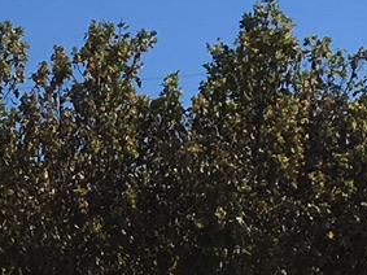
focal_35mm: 210
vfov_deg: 6.2
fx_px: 2225
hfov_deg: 9.3
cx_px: -92
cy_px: 972
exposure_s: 1/2564
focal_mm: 4.15
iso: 25
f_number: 2.2
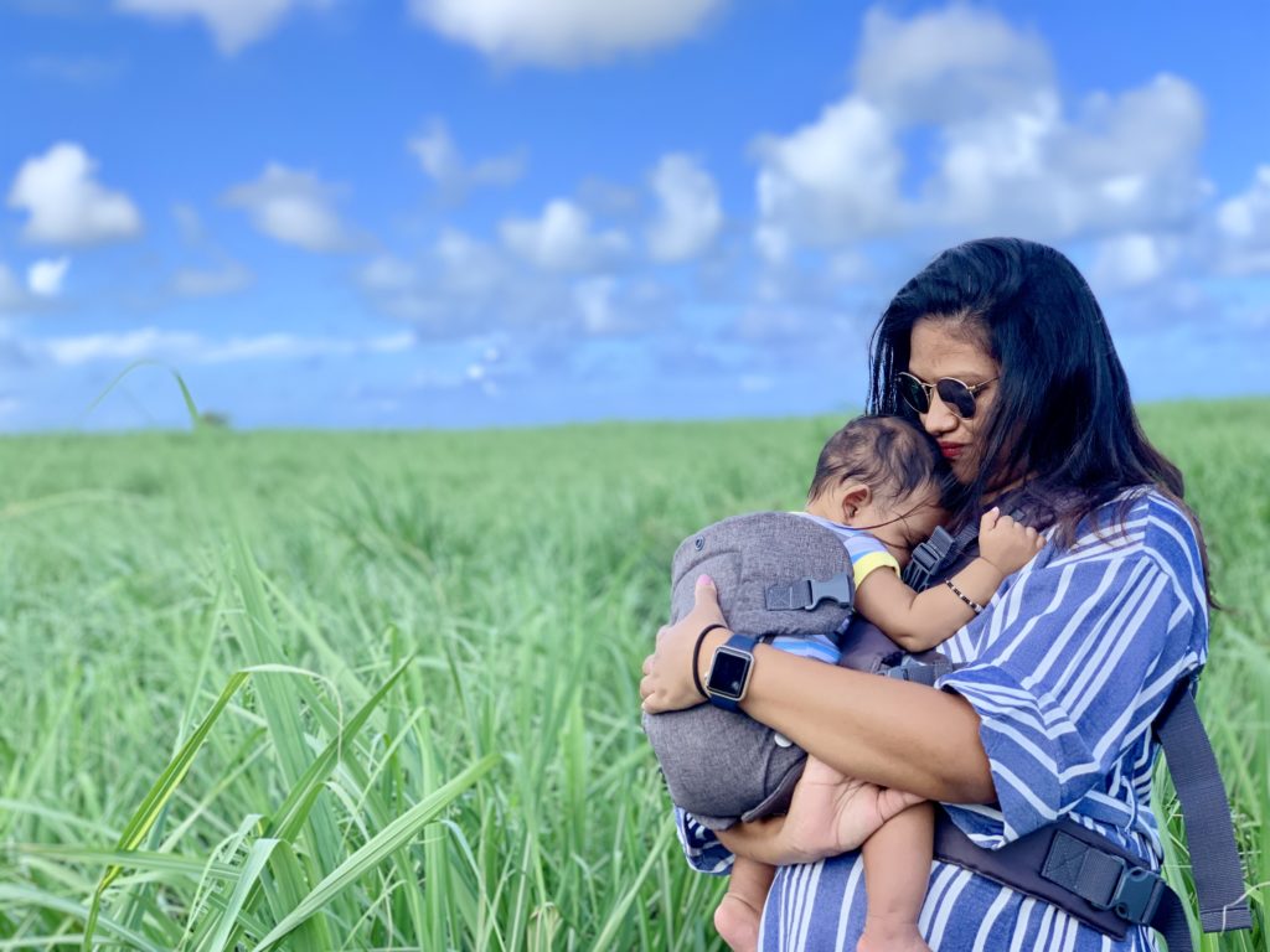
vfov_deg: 28.0
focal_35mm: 52
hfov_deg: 36.8
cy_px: 476
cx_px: 635
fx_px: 1908
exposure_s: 1/393
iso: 16
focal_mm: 6
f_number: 2.4
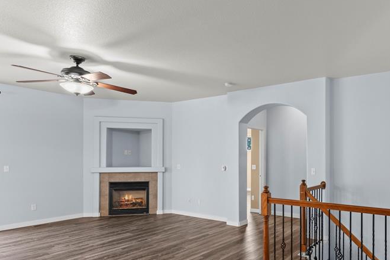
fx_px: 271
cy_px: 162
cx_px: 275
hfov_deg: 68.5
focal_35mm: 25
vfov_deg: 50.7
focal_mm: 16
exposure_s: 1
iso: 800
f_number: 8
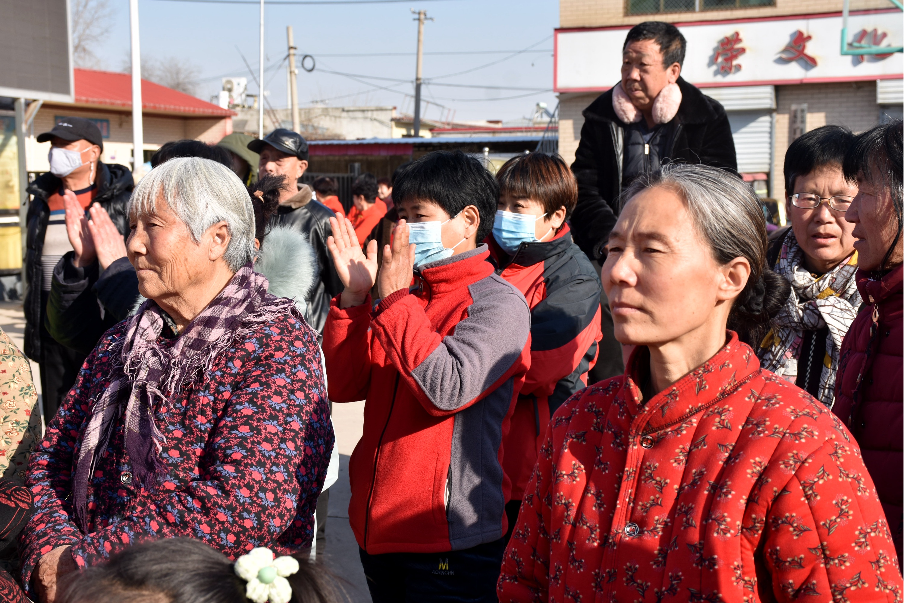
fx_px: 1318
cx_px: 452
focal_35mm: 52
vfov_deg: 25.8
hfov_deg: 37.9
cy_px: 302
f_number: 7.1
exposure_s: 1/250
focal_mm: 35
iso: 100
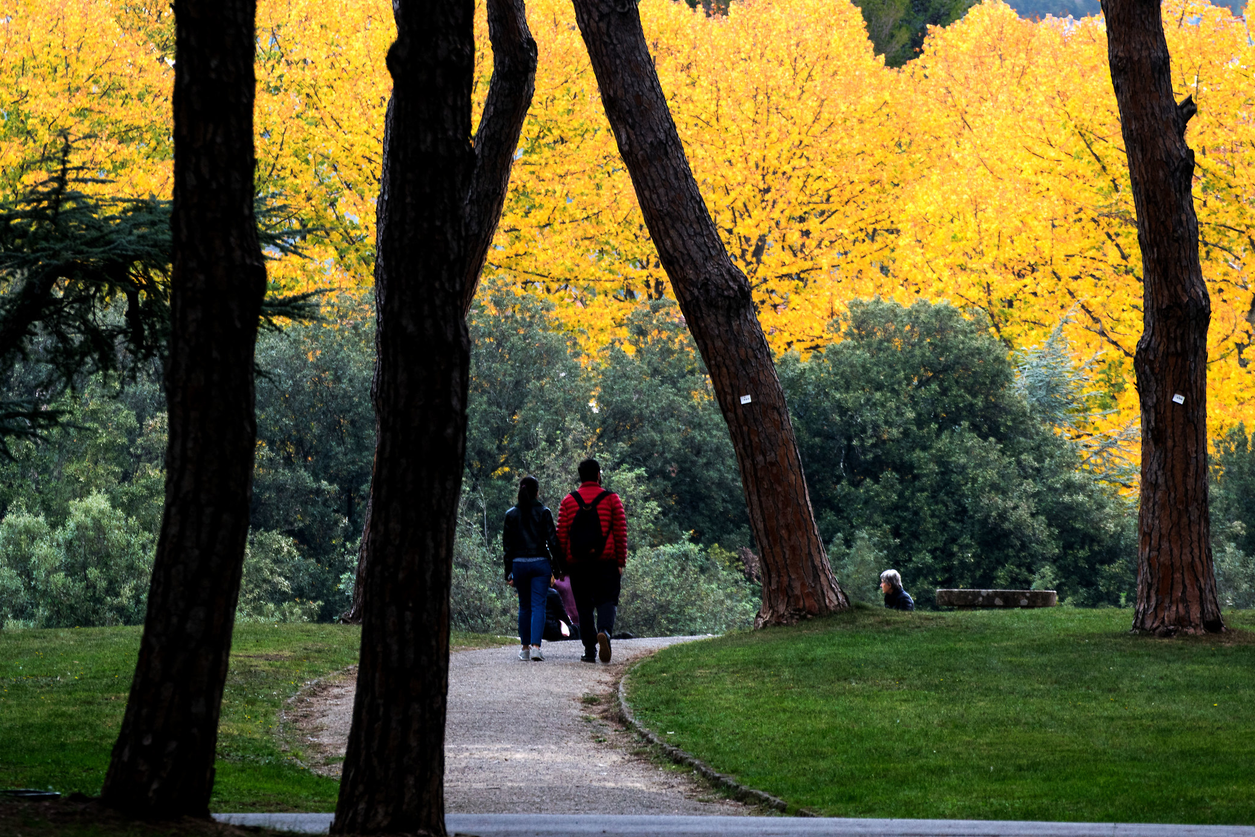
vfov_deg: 4.7
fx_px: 10282
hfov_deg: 7.0
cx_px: 656
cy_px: 358
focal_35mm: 295
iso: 400
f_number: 5.6
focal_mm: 170
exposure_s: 1/40
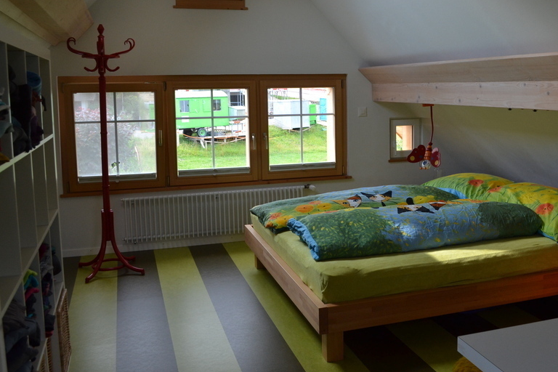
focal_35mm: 36
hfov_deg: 52.9
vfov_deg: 36.6
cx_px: 326
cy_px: 136
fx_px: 558
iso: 400
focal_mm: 18
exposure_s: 1/125
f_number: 5.6
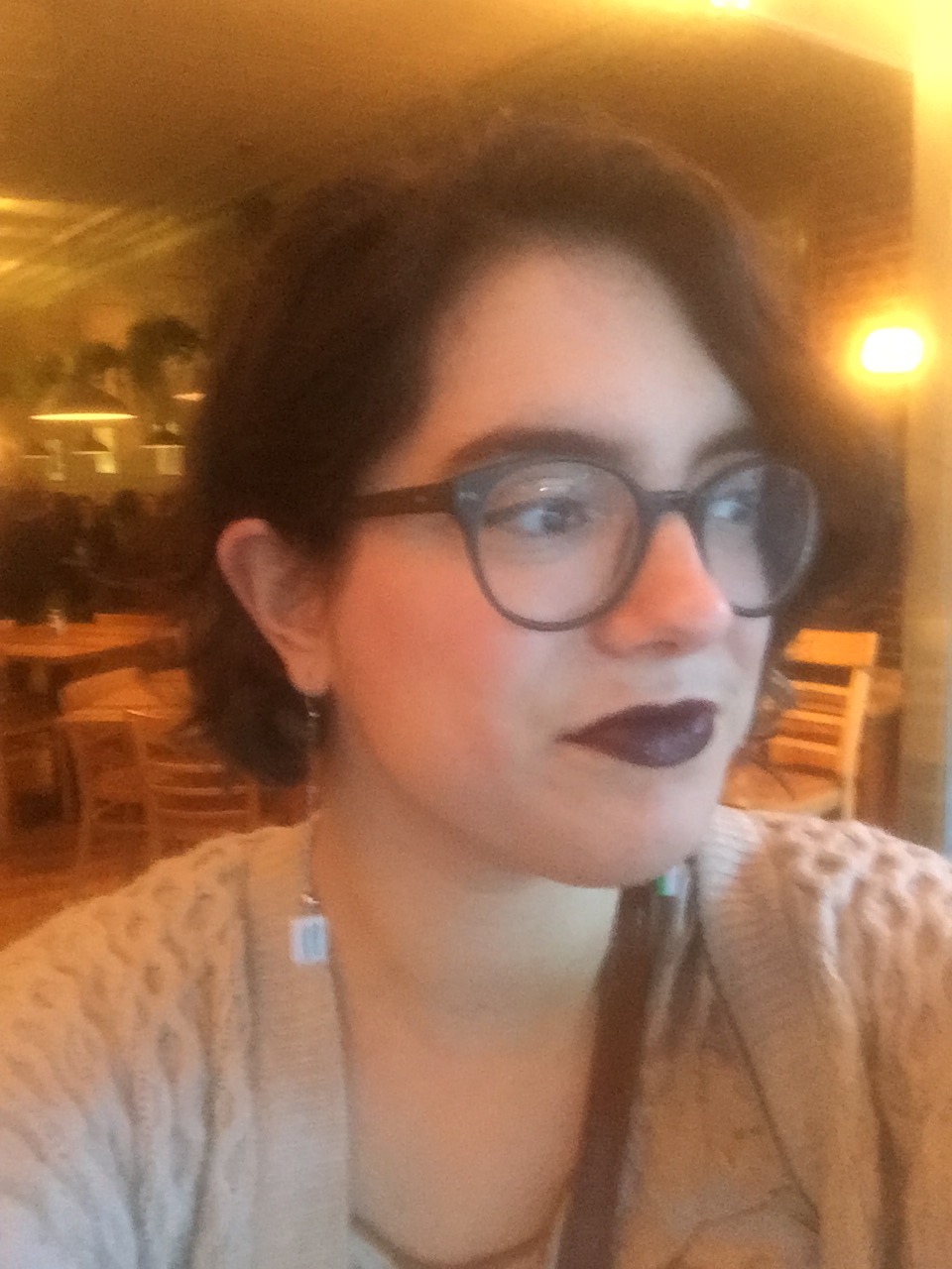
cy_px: 634
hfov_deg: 45.4
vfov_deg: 58.4
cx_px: 476
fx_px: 1137
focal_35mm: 31
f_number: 2.2
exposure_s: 1/15
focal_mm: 2.65
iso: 400
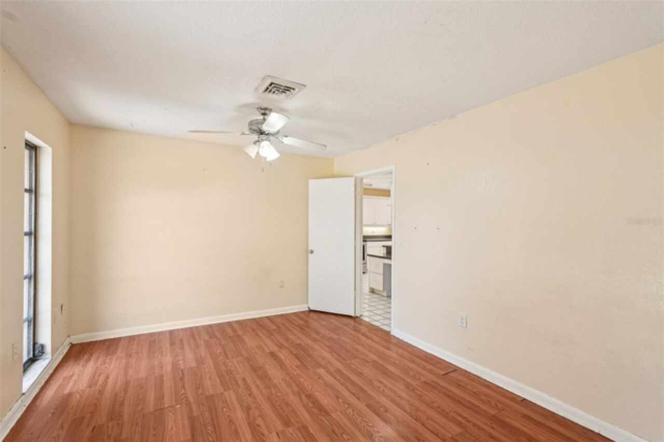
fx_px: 304
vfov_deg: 72.0
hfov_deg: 95.0
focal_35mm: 16
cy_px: 221
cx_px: 332
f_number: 8
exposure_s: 1/30
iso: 400
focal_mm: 16.5
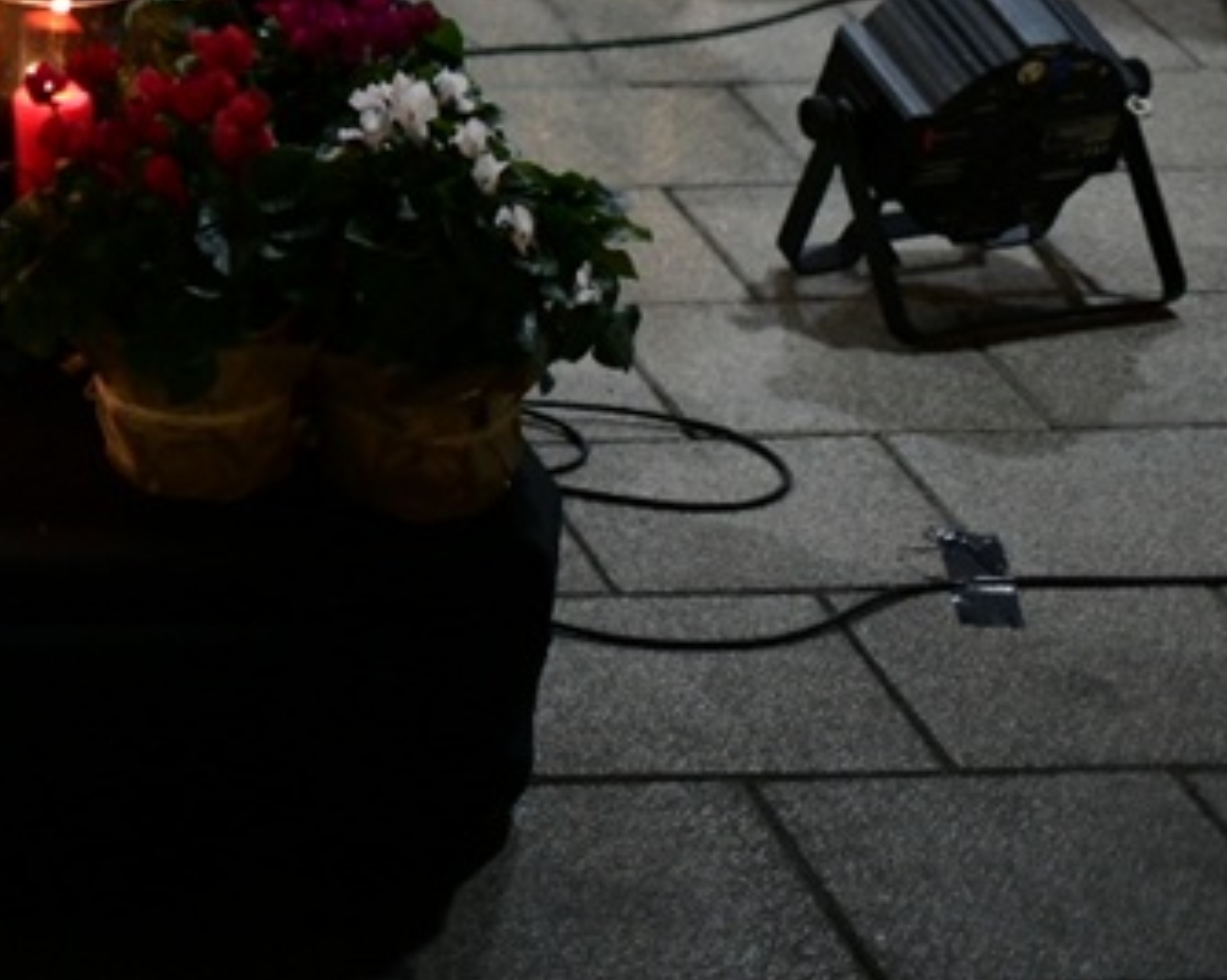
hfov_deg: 13.6
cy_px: -554
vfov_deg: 11.6
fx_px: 4611
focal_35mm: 127
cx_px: -959
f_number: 1.6
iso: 2000
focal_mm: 35
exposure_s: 1/250
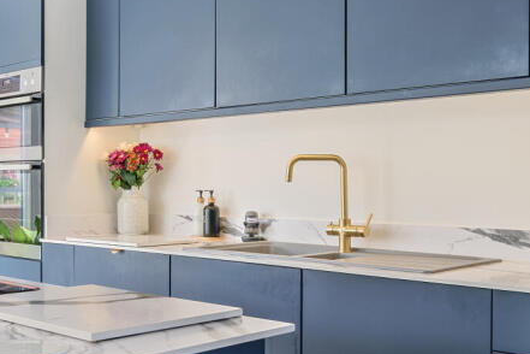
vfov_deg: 27.5
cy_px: 198
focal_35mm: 49
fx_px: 721
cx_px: 192
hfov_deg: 40.0
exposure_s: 1/1.25
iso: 100
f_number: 8
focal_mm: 22
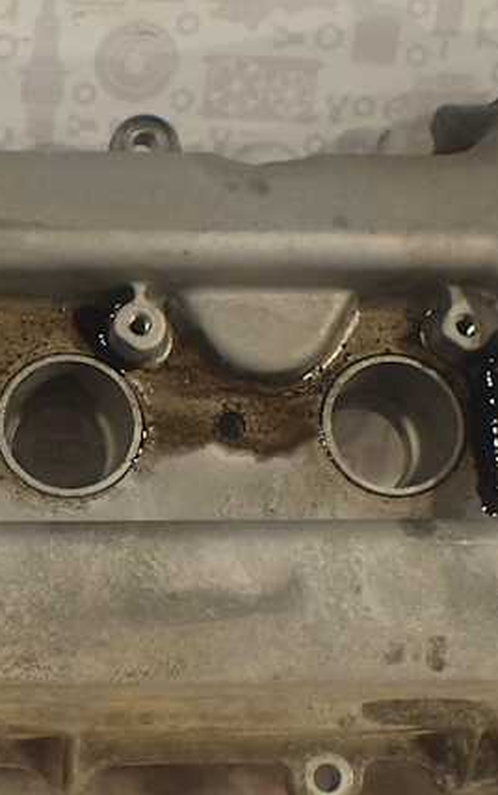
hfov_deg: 16.9
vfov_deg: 27.1
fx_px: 1648
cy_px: 412
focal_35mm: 76
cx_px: 20
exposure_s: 1/400
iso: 100
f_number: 2.3
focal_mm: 5.5
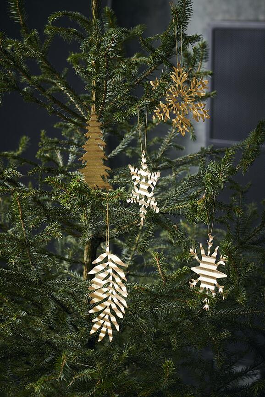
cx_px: 132
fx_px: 1104
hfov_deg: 13.7
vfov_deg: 20.4
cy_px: 198
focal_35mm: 100
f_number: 8
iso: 400
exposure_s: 1/15
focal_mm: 100
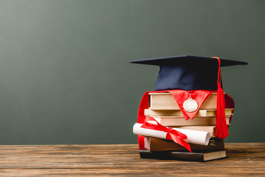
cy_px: 88
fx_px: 854
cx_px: 132
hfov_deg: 17.6
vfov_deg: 11.8
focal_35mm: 116
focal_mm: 116
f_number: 7.1
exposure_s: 1/200
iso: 125
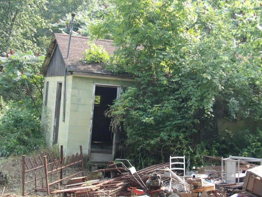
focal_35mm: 102
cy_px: 98
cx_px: 131
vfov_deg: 14.5
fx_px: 772
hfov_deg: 19.3
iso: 109
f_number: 4.2
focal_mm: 18.2
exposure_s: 1/100
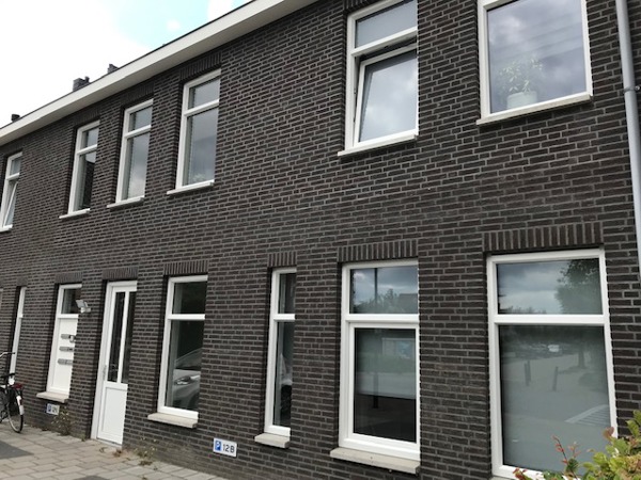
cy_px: 240
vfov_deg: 49.7
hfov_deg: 63.4
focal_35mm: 28
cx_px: 320
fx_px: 518
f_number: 1.8
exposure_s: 1/903
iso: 20
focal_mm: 3.99
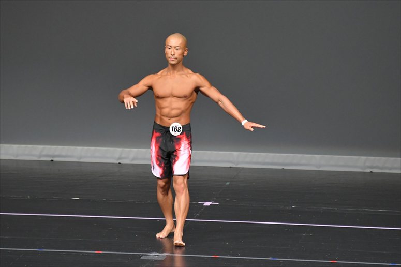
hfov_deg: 6.0
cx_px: 200
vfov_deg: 4.0
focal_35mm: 345
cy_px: 134
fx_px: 3841
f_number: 5.6
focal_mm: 230
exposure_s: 1/400
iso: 5000
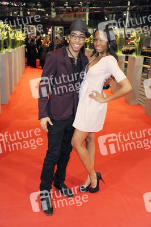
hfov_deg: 30.5
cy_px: 114
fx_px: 277
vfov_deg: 44.5
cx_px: 76
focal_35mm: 44
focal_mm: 44
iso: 3200
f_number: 5.6
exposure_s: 1/160
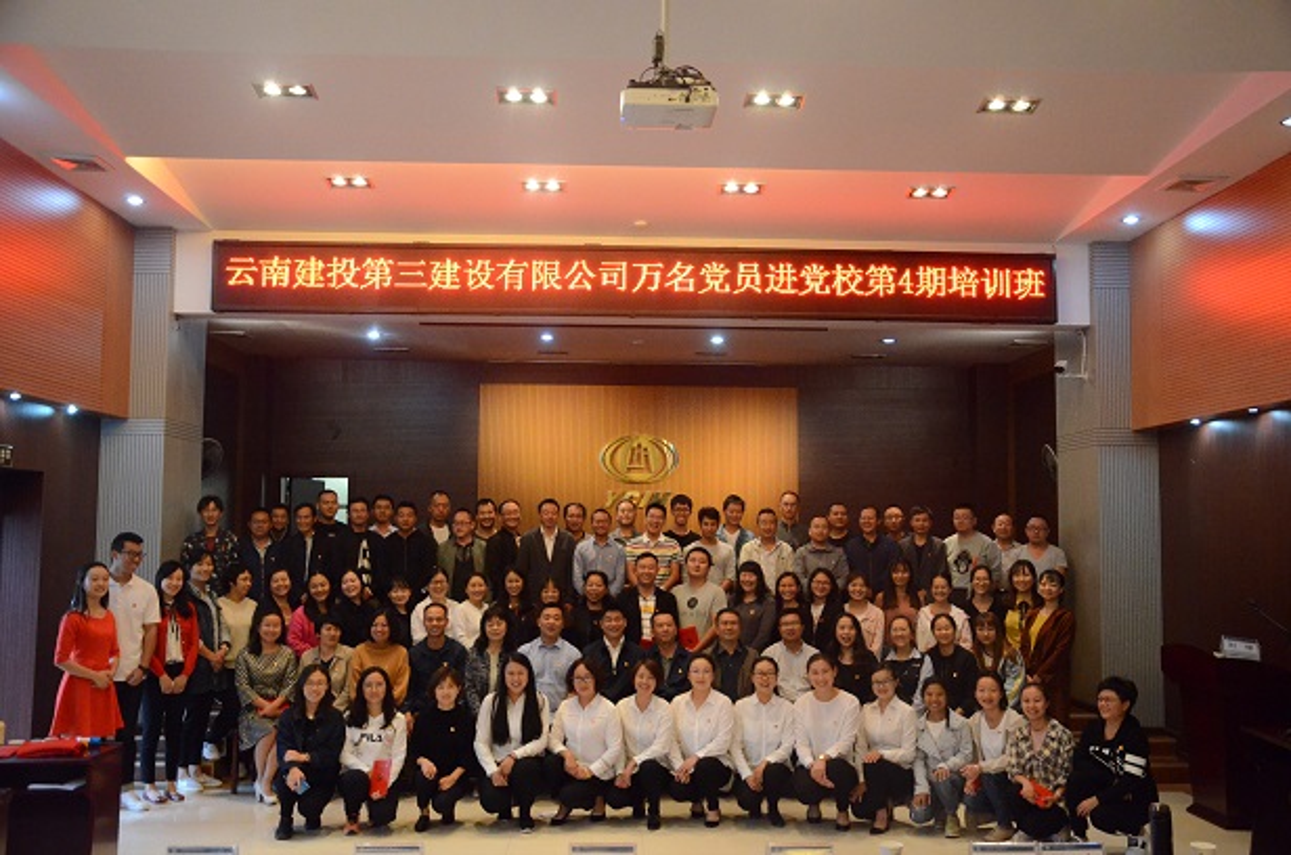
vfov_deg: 36.7
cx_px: 646
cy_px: 428
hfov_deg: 53.2
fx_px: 1288
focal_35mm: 36
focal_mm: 24
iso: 5000
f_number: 4
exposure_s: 1/60
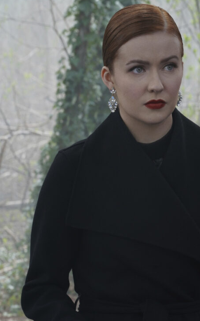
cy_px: 209
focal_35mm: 202
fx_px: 1763
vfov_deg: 10.4
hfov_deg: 6.5
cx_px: 129
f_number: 14
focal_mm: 141
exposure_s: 1/100
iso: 800
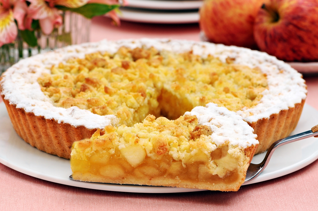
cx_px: 159
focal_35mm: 158
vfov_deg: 8.7
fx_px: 1389
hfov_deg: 13.1
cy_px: 106
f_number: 10
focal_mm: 105
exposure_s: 1/50
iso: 200
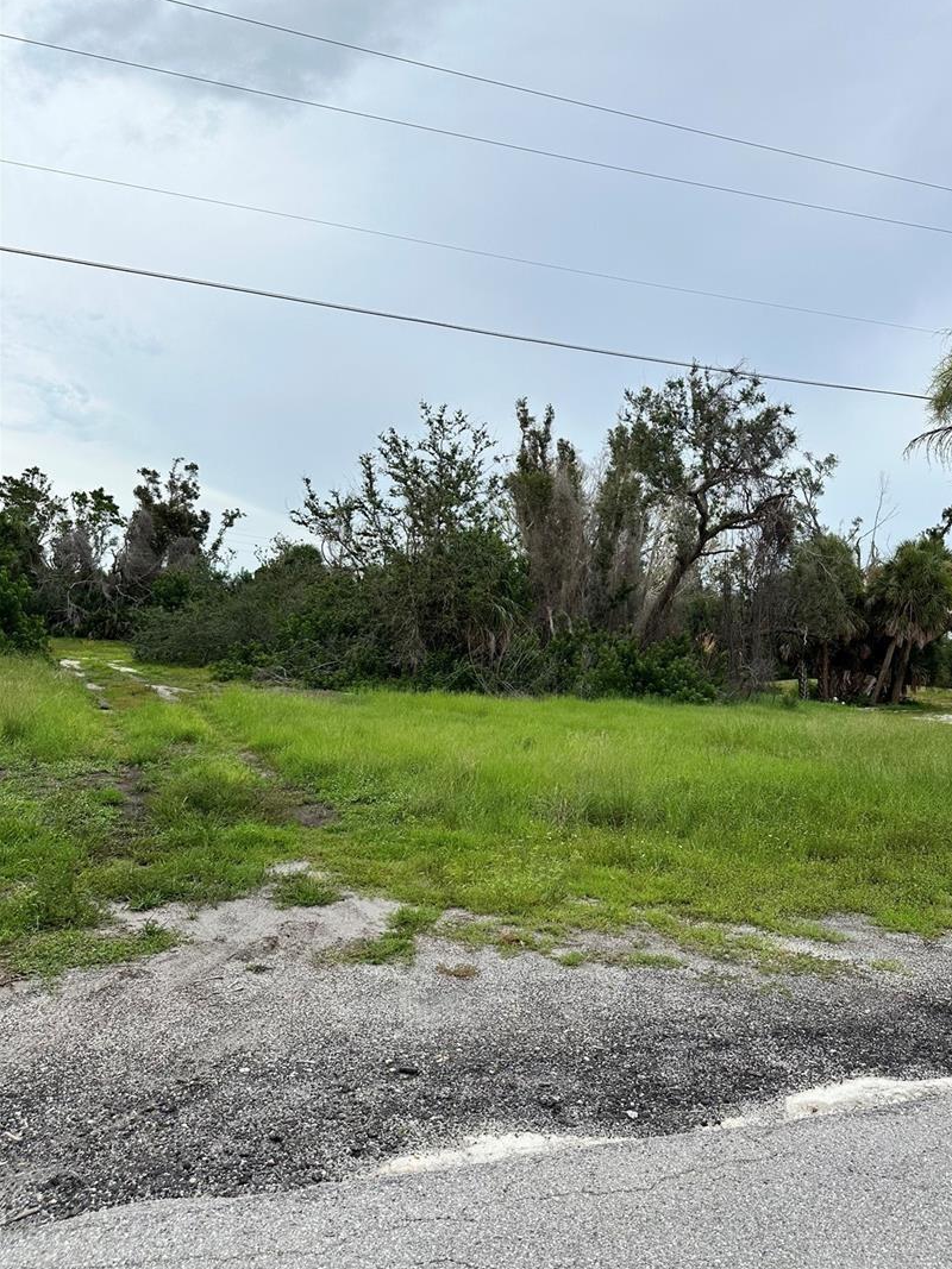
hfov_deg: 51.2
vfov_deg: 65.2
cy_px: 573
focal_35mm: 27
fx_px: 990
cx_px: 534
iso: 80
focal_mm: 6.86
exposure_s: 1/1072
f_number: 1.78
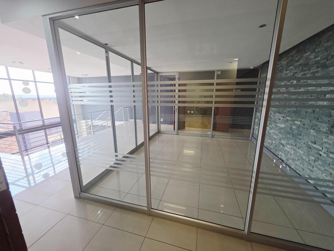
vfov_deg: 89.9
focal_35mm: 13
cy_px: 126
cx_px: 167
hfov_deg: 106.2
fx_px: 125
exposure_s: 1/100
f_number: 1.9
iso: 80
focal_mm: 2.2
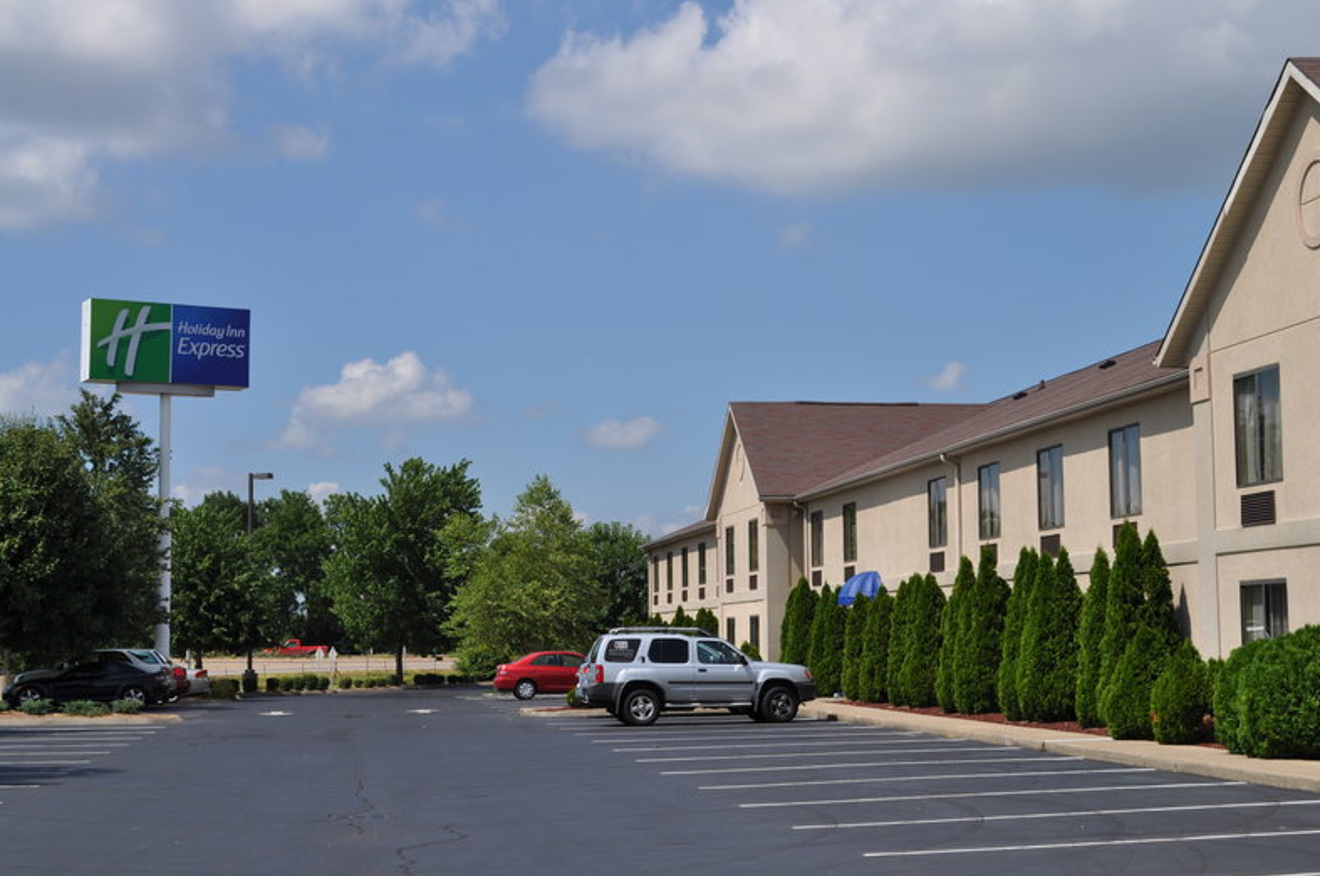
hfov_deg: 32.9
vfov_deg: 22.2
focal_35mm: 61
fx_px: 2233
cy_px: 439
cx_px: 661
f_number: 11
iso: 200
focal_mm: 40
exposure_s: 1/500
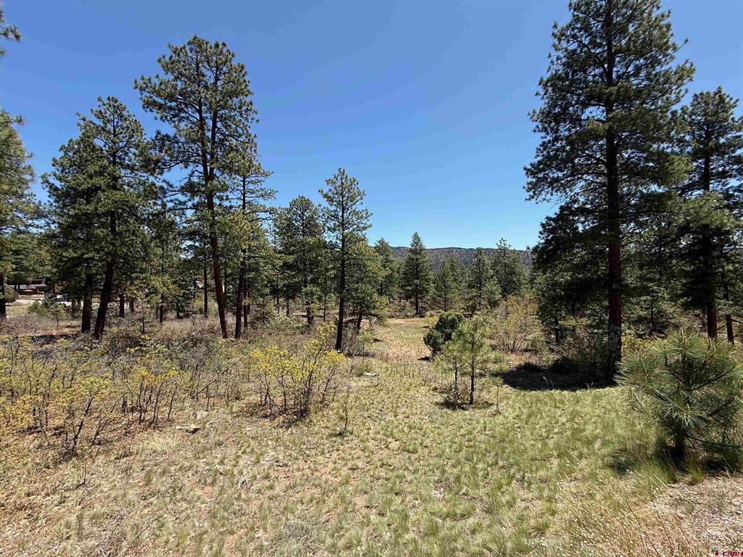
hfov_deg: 102.1
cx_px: 372
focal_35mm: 14
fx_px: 300
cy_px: 278
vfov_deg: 85.7
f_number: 2.2
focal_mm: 2.22
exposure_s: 1/1285
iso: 50
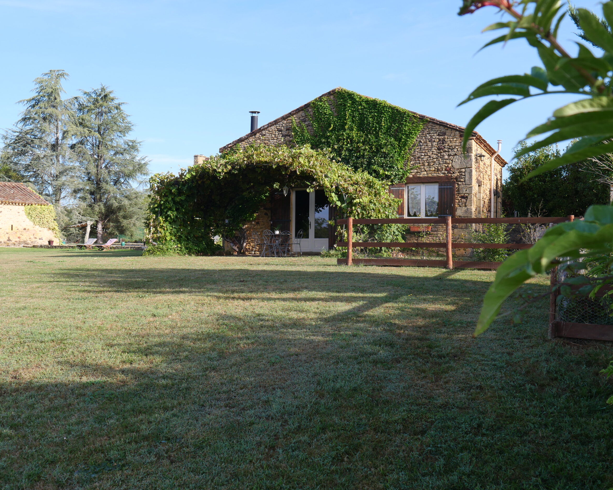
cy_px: 244
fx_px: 617
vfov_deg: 43.3
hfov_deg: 52.8
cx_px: 299
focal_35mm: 34
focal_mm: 16
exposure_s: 1/250
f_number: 6.3
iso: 200
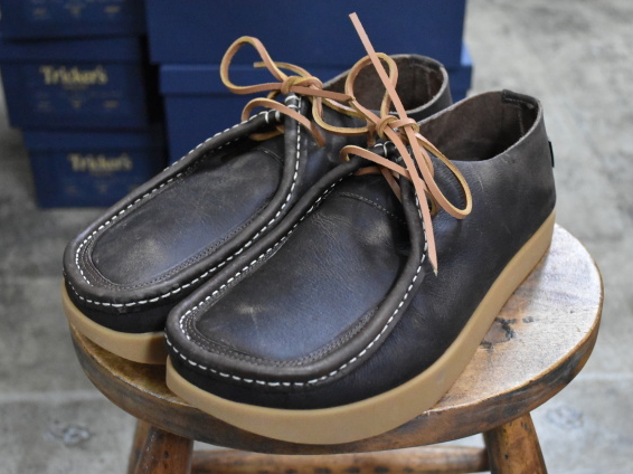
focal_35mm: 56
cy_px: 236
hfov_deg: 34.3
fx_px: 1024
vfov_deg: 26.1
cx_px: 346
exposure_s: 1/50
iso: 7200
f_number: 5.6
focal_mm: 34
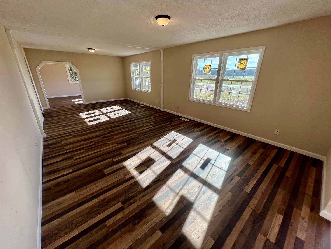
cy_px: 124
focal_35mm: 13
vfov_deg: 89.9
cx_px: 166
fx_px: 124
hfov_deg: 106.2
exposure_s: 1/201
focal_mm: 1.57
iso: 32
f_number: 1.8
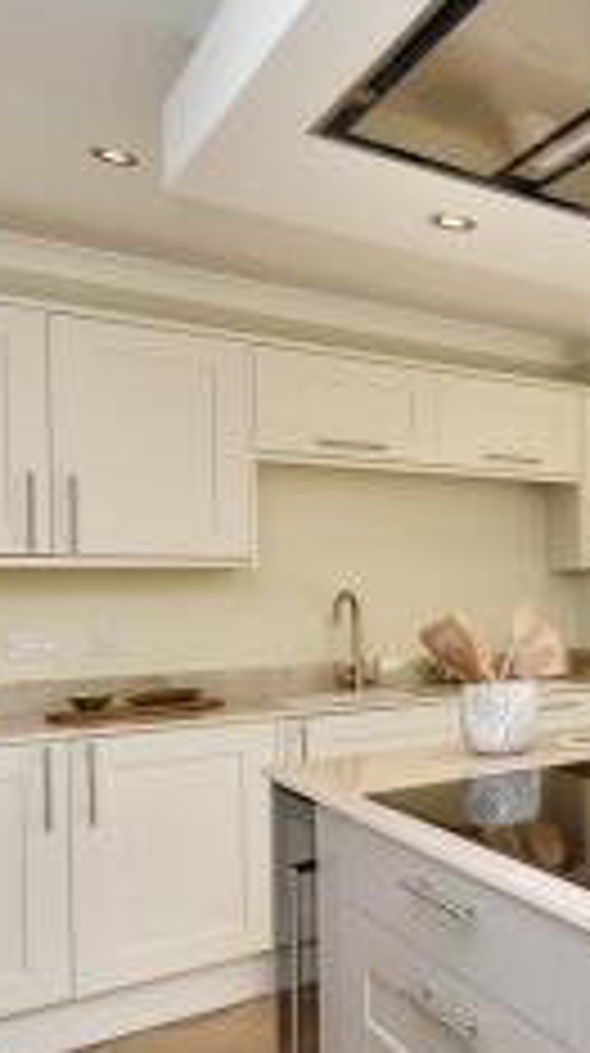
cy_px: 601
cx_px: 865
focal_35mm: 32
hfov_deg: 27.0
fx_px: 893
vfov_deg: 60.8
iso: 800
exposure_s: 1/200
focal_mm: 10
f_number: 7.1
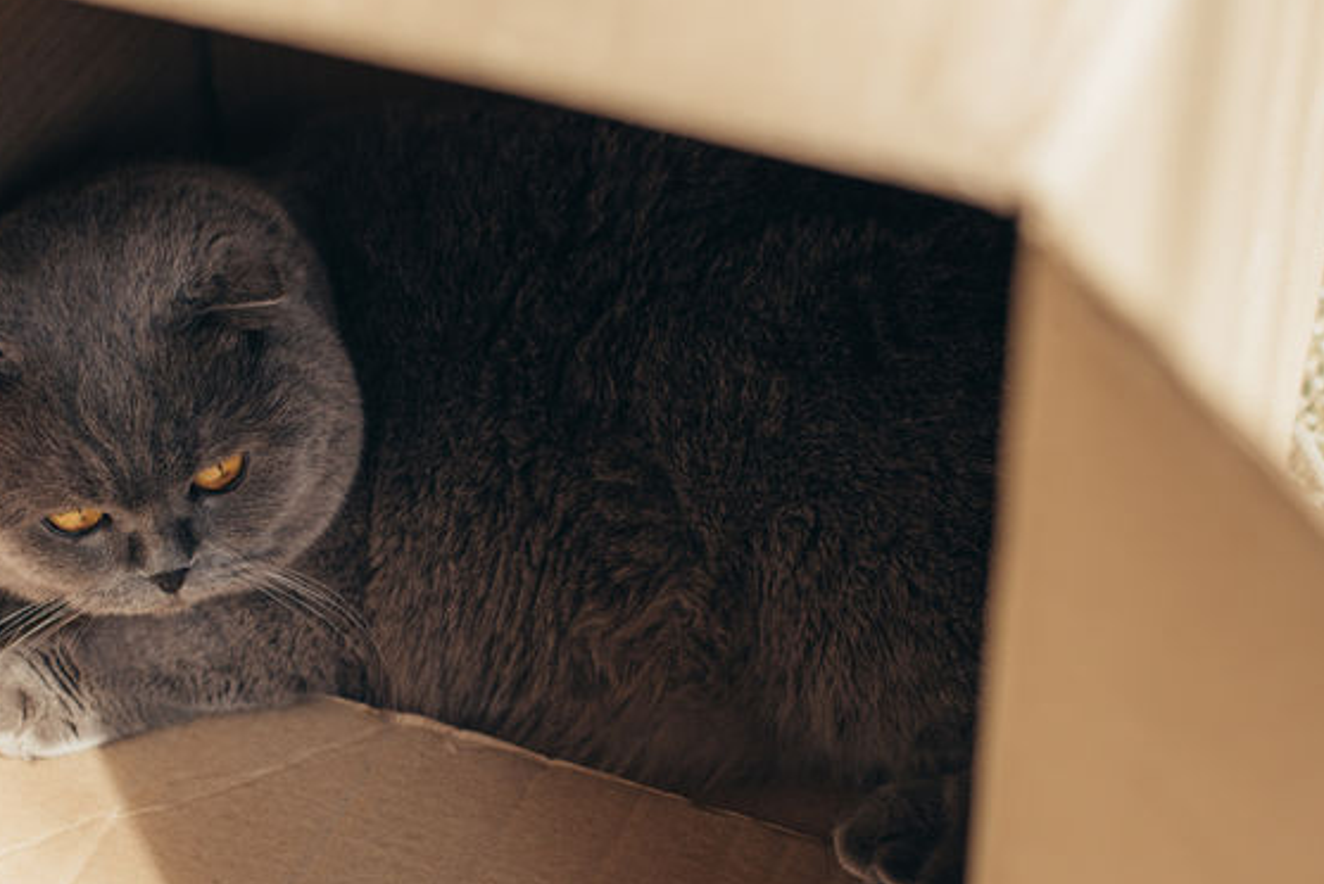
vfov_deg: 17.9
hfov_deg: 26.6
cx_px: 496
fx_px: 2796
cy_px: 576
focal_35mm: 76
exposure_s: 1/400
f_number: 3.5
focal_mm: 50
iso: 320
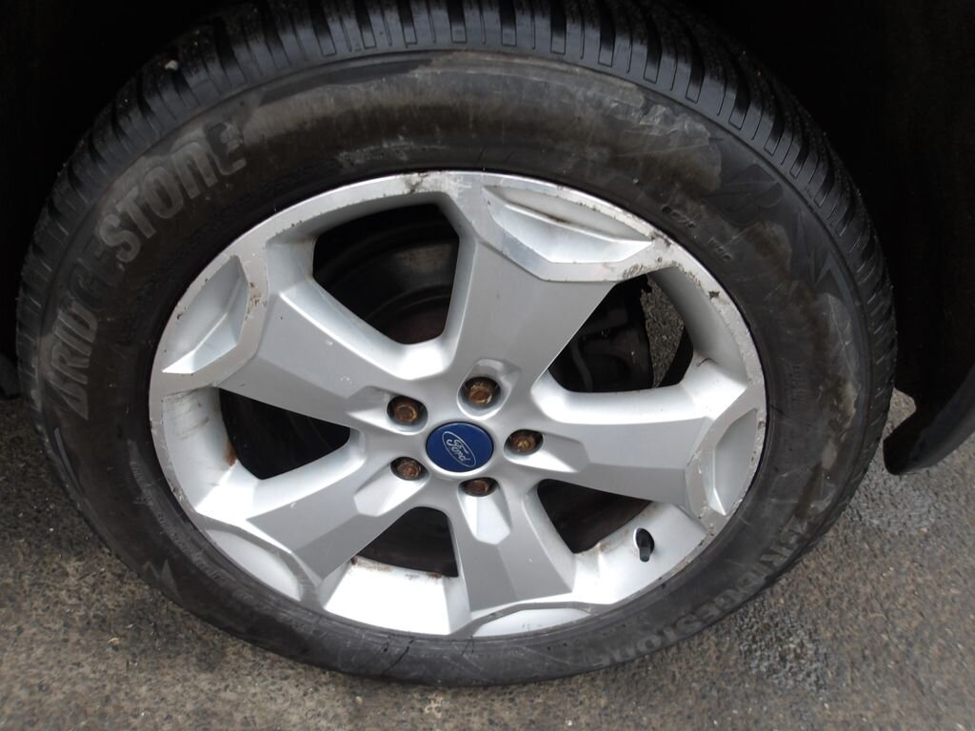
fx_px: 760
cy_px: 366
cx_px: 488
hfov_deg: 65.3
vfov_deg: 51.4
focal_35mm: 27
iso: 113
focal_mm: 4.9
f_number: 3
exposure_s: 1/30
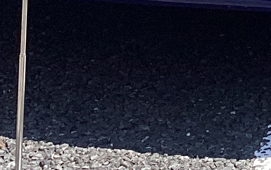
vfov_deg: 6.2
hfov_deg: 10.0
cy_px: -261
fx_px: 1485
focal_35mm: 201
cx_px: 446
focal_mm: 3.3
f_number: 2.4
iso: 25
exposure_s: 1/936
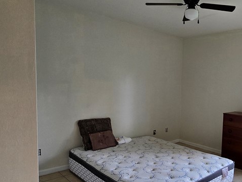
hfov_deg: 58.4
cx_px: 195
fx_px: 196
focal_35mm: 28
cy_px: 103
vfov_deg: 49.7
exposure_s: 1/60
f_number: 2.2
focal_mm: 2.2
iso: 100
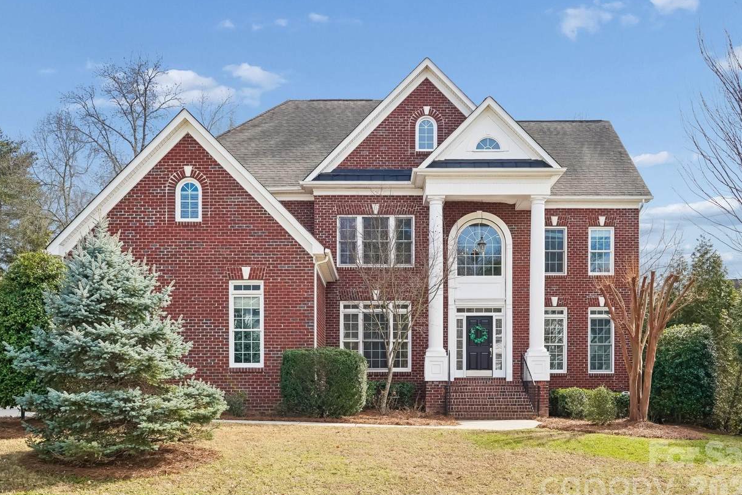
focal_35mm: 37
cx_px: 379
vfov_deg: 35.9
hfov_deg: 51.9
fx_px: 762
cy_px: 255
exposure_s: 1/320
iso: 100
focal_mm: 35
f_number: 4.5
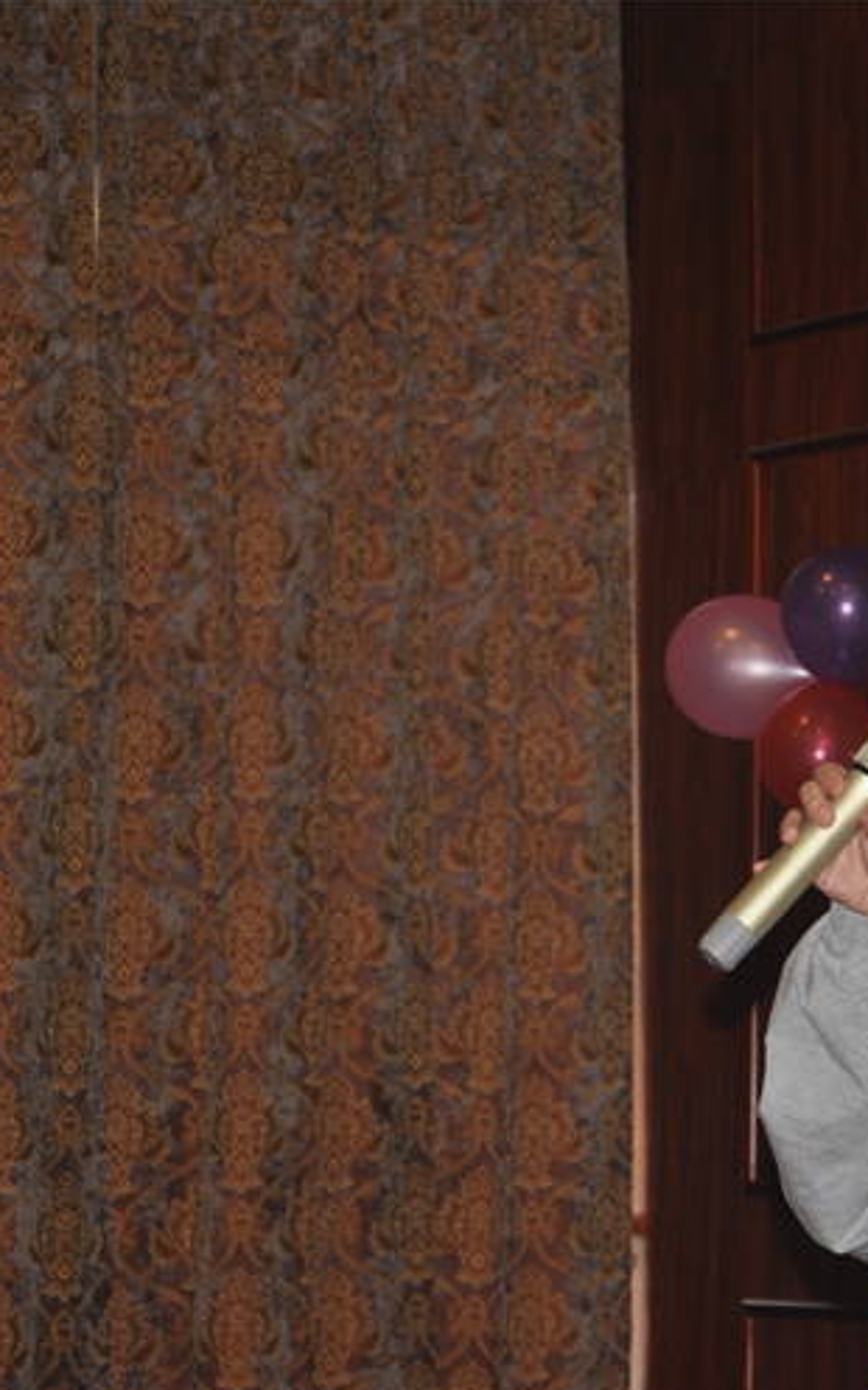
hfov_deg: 8.5
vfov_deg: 13.7
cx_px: 979
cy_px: 698
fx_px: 5791
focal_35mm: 153
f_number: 5.3
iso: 400
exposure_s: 1/60
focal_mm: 66
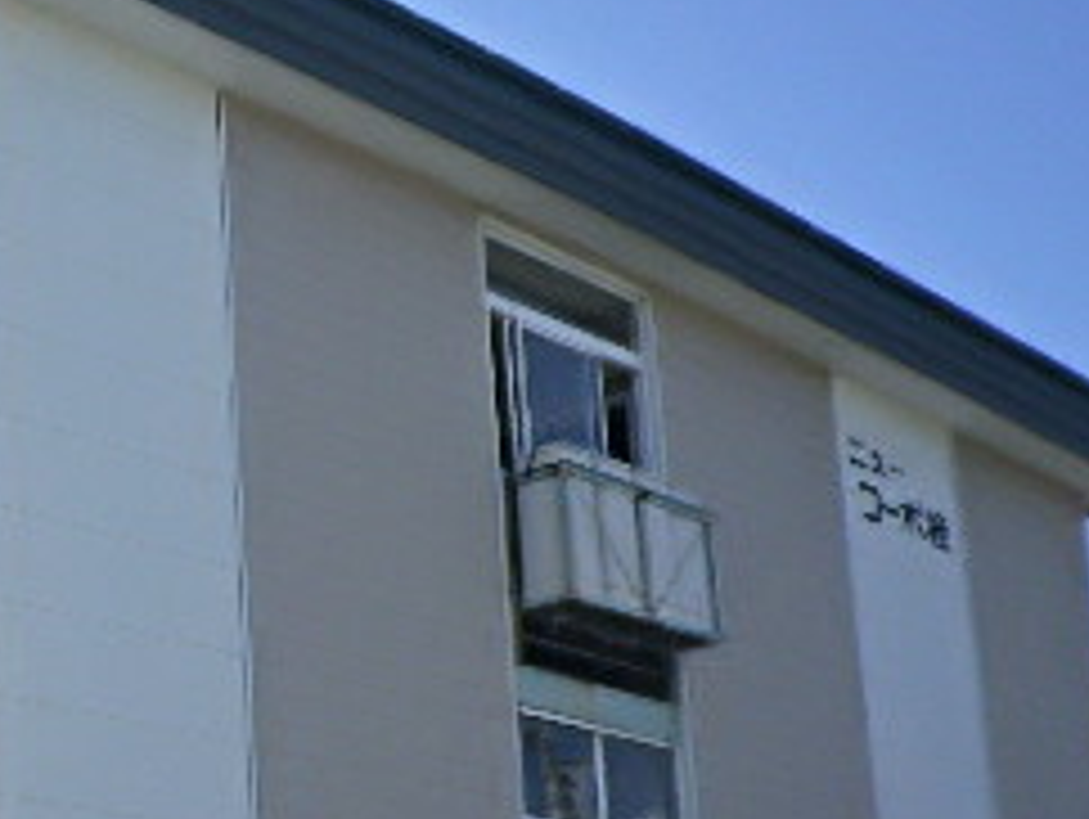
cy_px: 648
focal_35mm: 74
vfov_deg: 19.7
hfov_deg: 24.5
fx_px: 2330
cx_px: -108
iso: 80
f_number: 3.5
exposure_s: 1/1000
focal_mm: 5.05
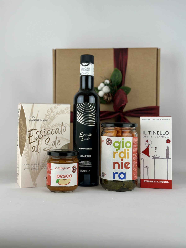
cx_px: 93
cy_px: 124
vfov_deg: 39.7
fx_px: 344
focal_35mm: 48
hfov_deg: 30.3
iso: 80
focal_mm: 6.86
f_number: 1.78
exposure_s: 1/406
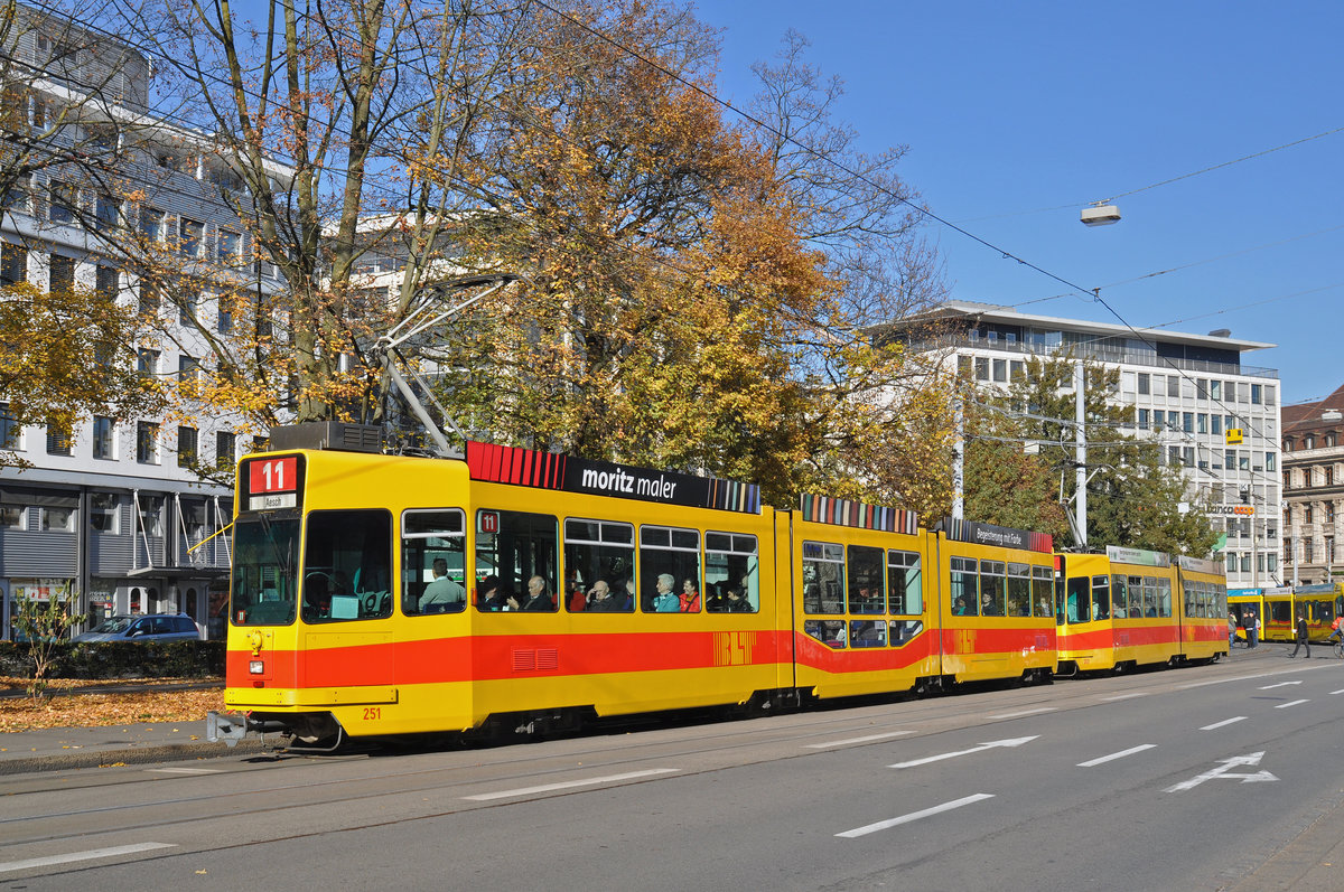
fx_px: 1454
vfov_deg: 34.1
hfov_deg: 49.6
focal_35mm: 39
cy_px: 446
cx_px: 672
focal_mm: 26
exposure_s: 1/400
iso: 250
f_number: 10
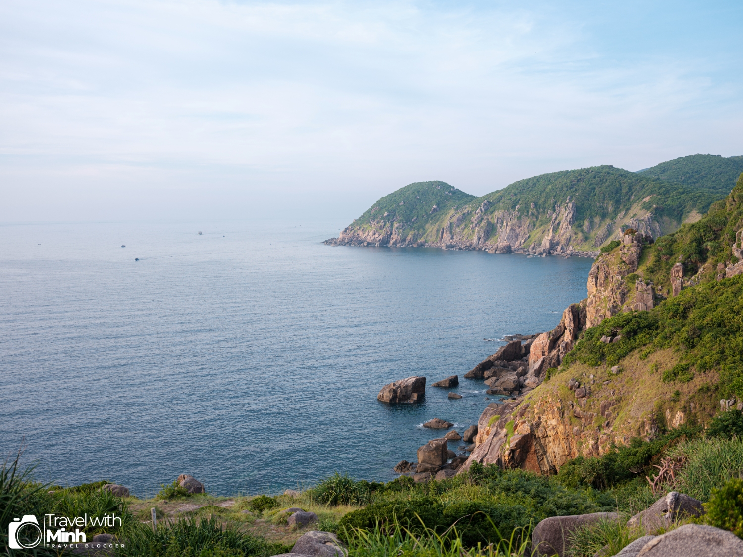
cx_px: 372
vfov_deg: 39.7
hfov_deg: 51.4
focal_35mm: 36
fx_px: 773
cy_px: 278
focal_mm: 45
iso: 200
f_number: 2.8
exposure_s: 1/800
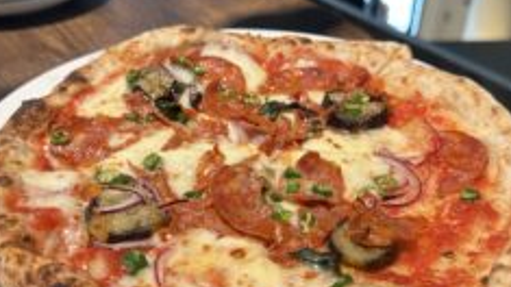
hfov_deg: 50.5
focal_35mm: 40
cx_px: 257
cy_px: 159
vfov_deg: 29.7
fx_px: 542
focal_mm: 6.86
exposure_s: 1/60
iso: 400
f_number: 1.78
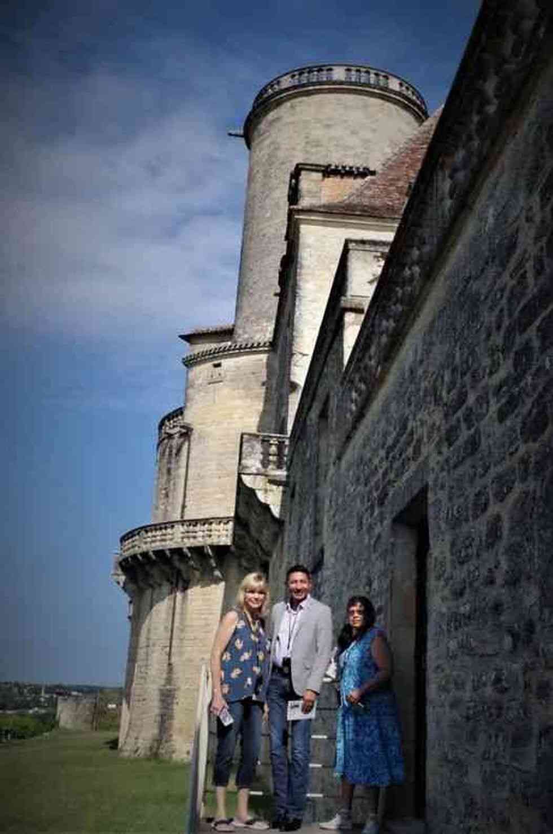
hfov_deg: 42.2
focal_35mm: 31
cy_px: 417
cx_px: 276
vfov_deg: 60.4
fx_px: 717
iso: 3200
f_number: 13
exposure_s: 1/4000
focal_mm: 21.25
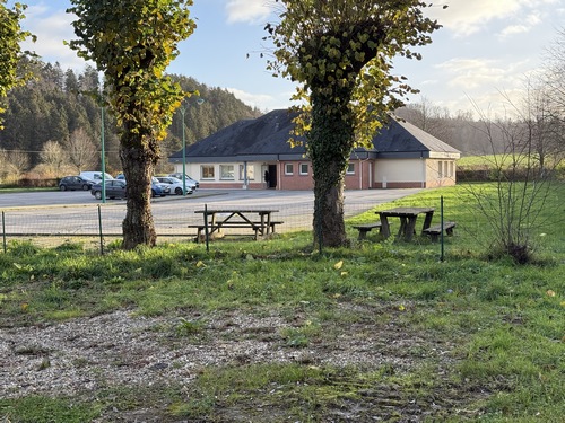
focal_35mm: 48
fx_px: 783
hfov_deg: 39.7
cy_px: 212
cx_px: 282
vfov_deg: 30.3
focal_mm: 6.76
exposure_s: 1/681
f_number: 1.78
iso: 80
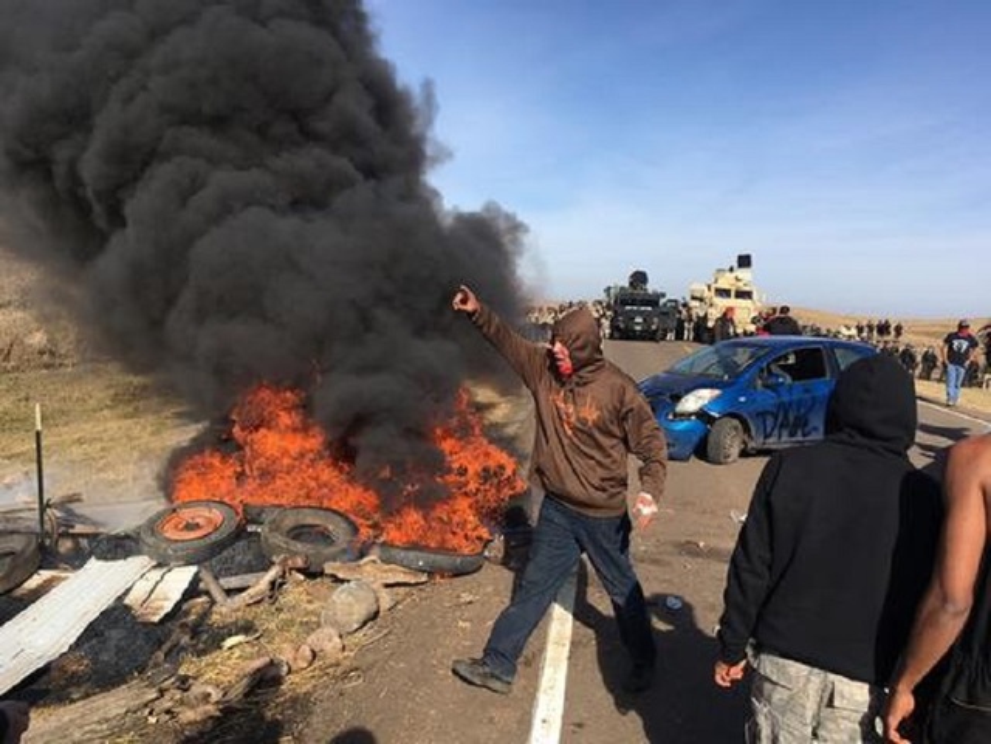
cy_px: 372
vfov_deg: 48.2
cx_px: 496
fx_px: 830
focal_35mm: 29
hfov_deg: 61.7
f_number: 2.2
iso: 25
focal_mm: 4.15
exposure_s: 1/1748
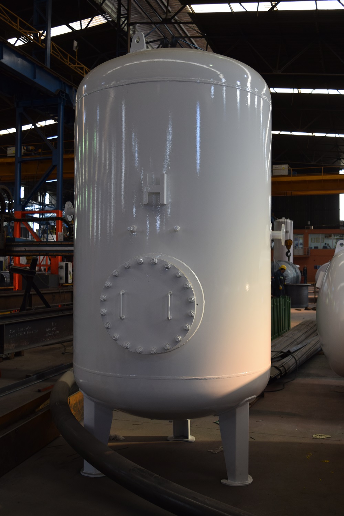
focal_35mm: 39
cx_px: 172
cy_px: 258
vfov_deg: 49.6
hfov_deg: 34.2
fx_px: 559
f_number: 5
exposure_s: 1/100
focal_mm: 26
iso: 400
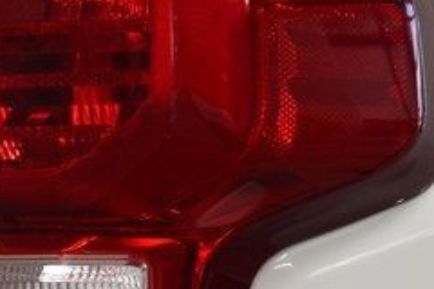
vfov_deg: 3.6
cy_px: 424
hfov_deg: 5.4
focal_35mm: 384
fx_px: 4629
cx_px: 119
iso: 720
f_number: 7.1
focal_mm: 60
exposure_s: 1/30
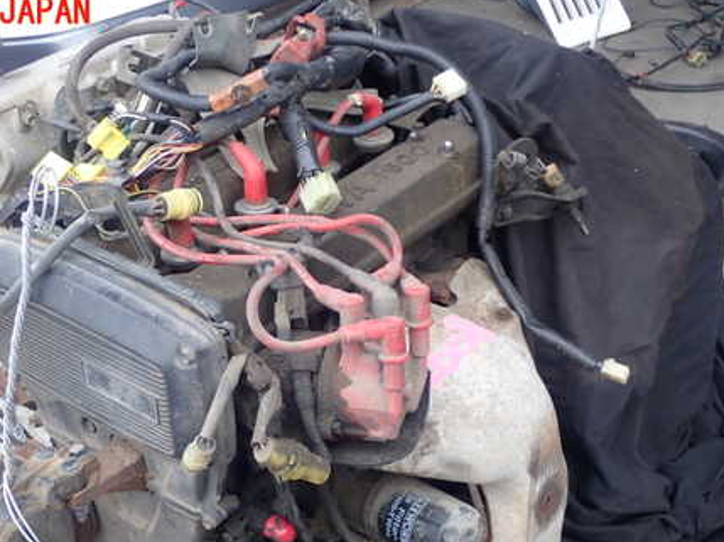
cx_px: 290
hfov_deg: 34.3
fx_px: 1170
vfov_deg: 25.9
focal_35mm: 56
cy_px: 371
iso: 160
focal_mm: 7.34
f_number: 2.8
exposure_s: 1/80
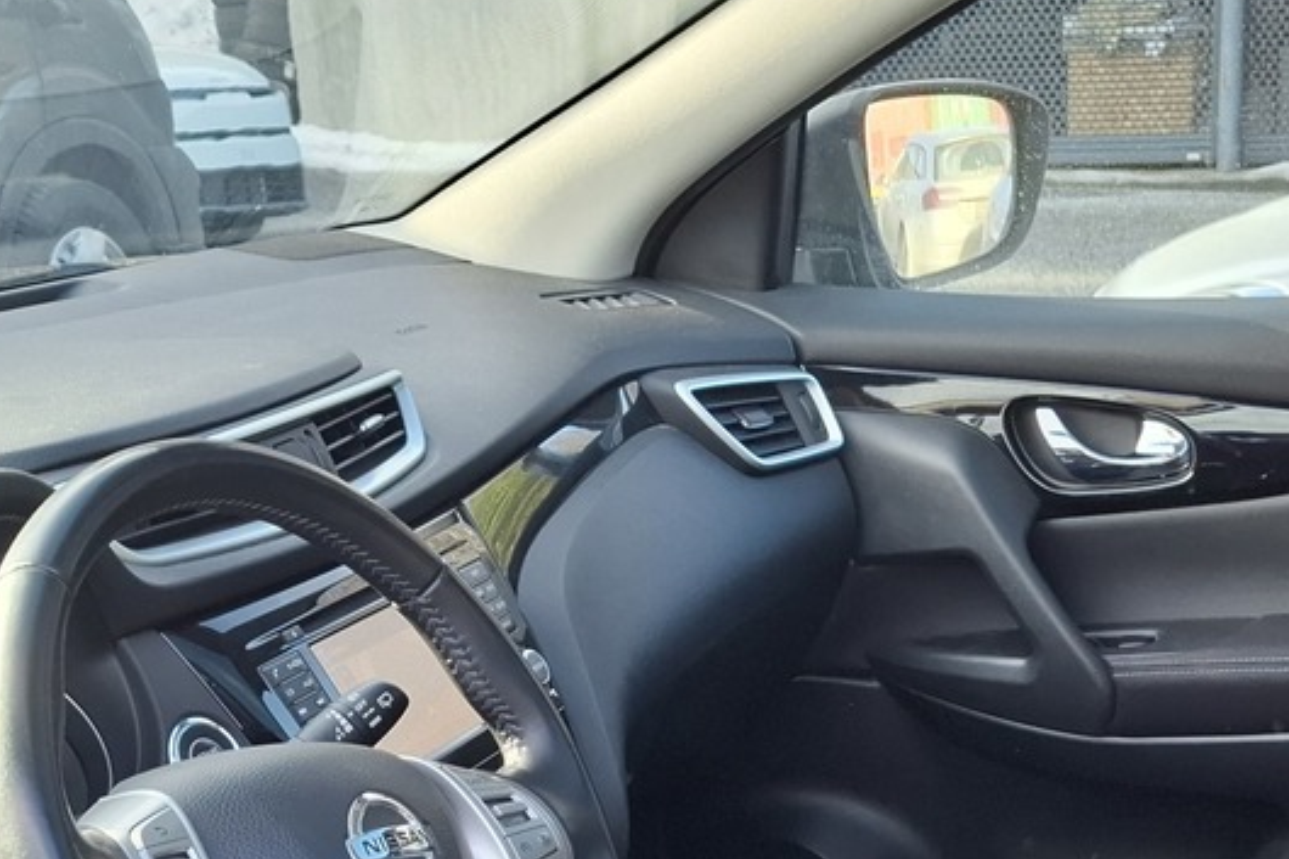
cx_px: 861
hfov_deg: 30.7
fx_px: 2327
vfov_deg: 19.1
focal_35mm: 65
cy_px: 1161
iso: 50
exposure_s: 1/100
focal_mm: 5.54
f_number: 1.8
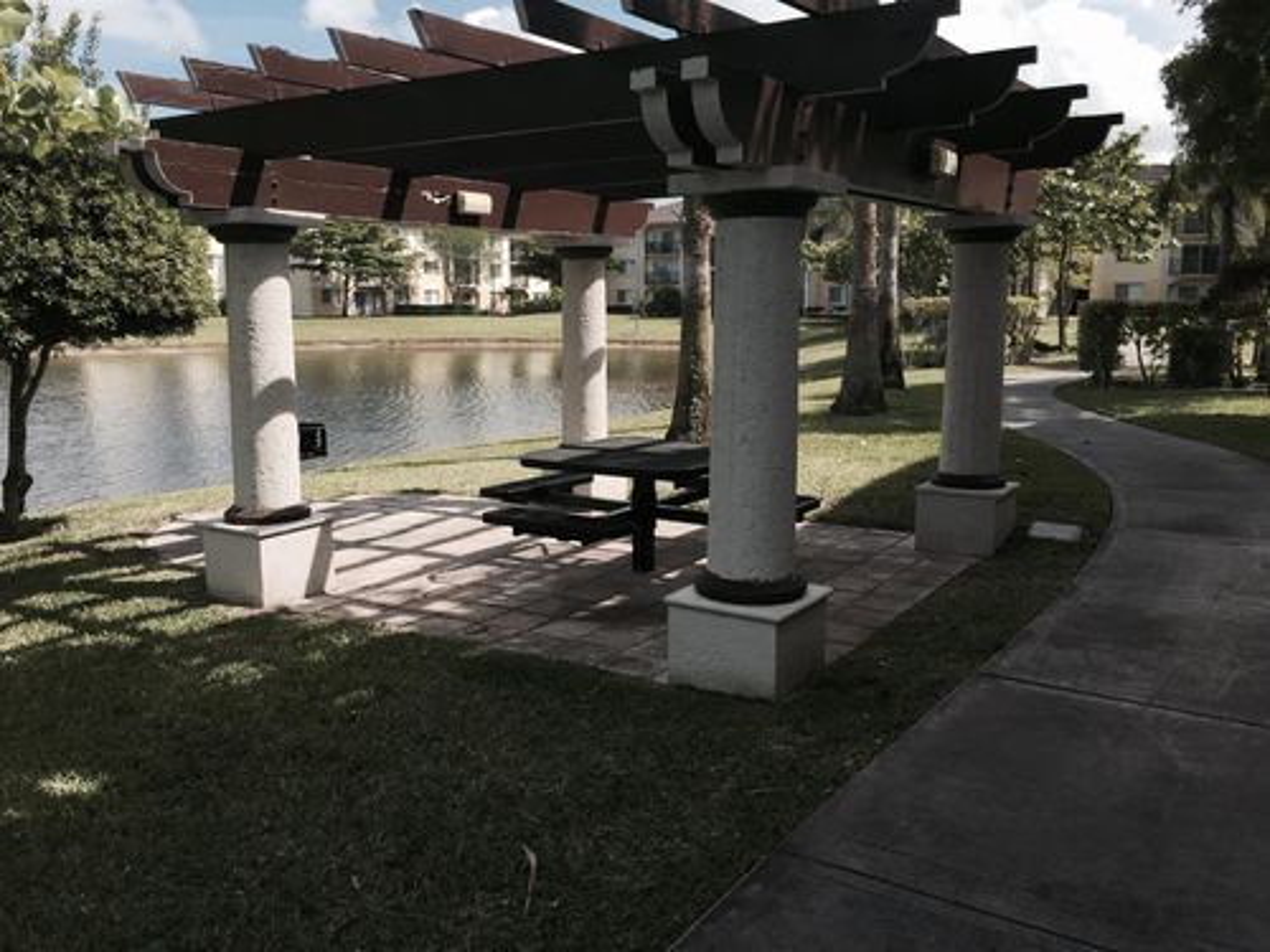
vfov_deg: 48.2
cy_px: 476
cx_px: 635
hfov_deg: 61.7
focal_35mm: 29
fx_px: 1064
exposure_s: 1/1236
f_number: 2.2
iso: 32
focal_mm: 4.15
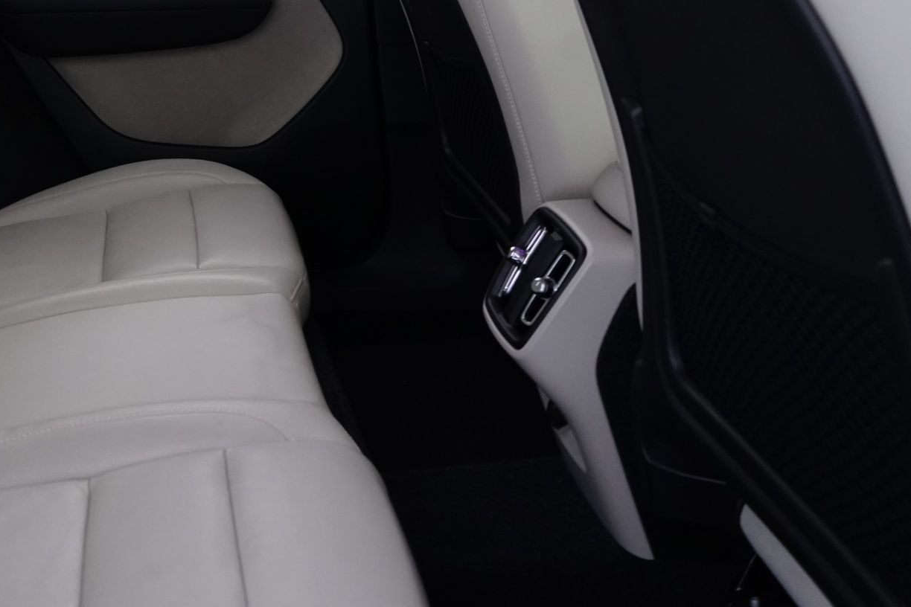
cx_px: 42
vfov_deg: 26.2
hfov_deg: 37.0
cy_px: 13
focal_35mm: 49
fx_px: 1240
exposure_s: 1/8
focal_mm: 24
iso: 1250
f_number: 5
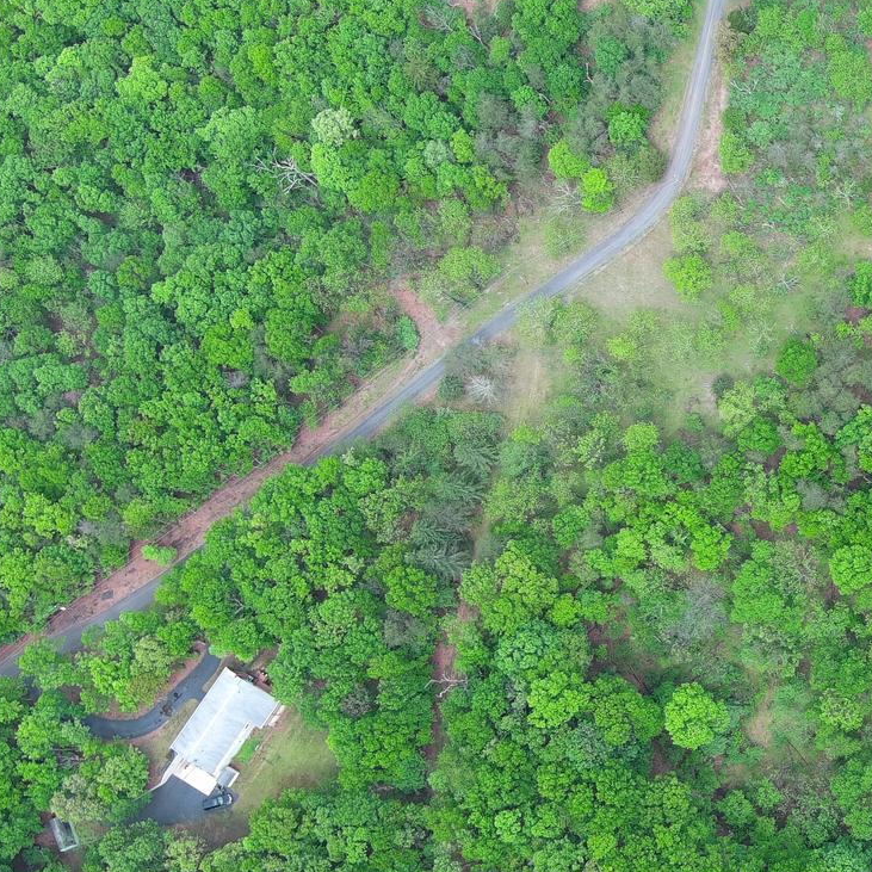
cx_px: 1207
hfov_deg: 21.9
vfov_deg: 25.0
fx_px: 1966
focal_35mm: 69
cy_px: 477
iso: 100
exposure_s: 1/360
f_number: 2.8
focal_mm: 10.57
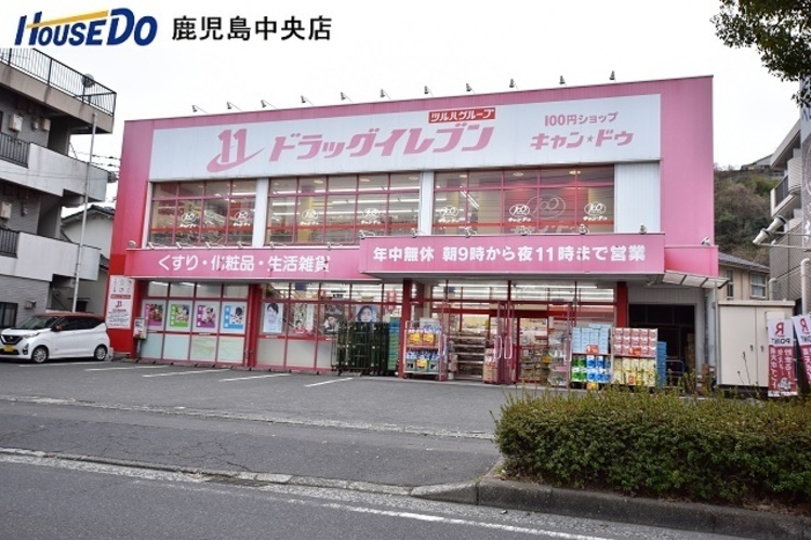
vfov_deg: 43.6
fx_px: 675
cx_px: 406
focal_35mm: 30
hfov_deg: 62.0
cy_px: 270
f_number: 4.5
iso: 160
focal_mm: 20
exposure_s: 1/125
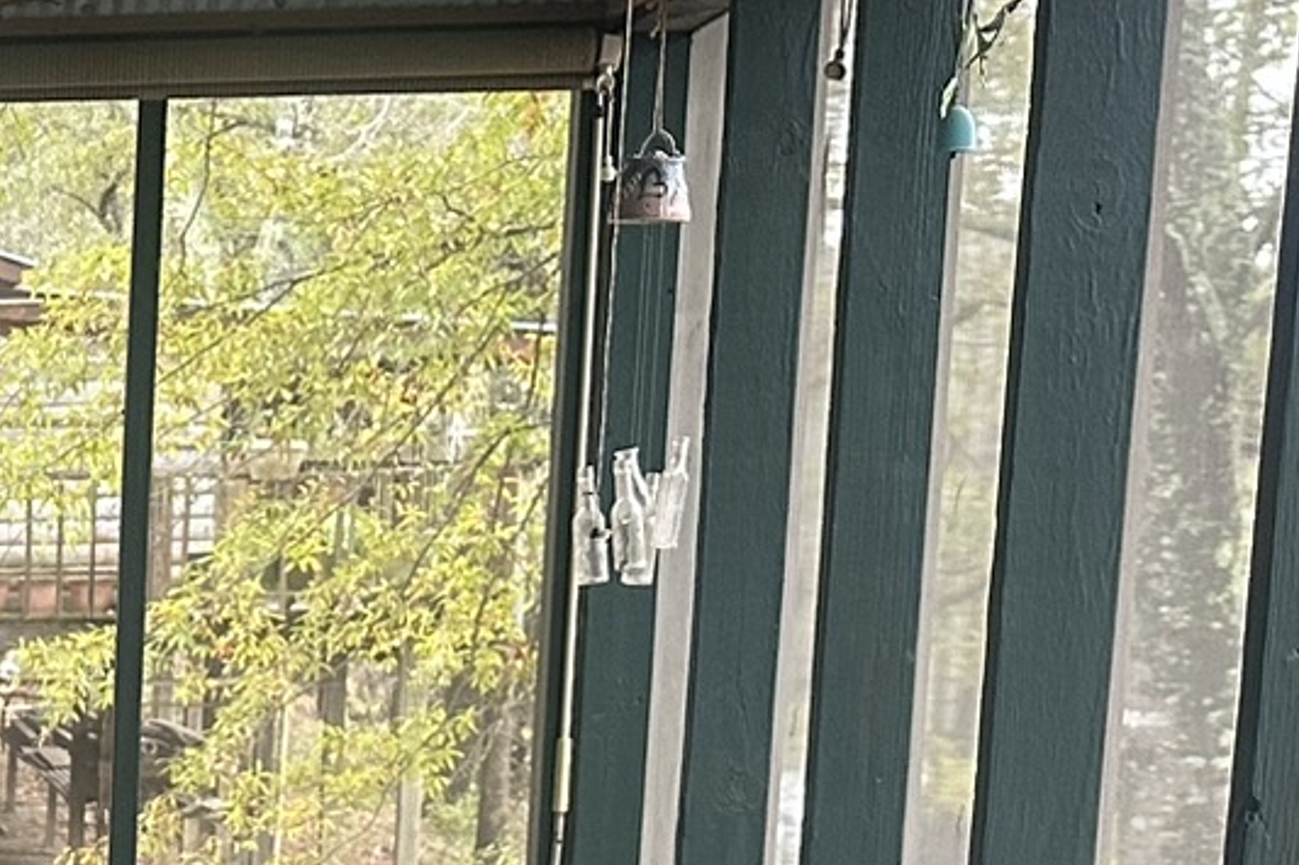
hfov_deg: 19.1
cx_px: -546
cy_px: 1128
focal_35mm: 96
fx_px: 3463
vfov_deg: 13.7
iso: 250
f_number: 1.78
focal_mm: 6.86
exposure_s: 1/60
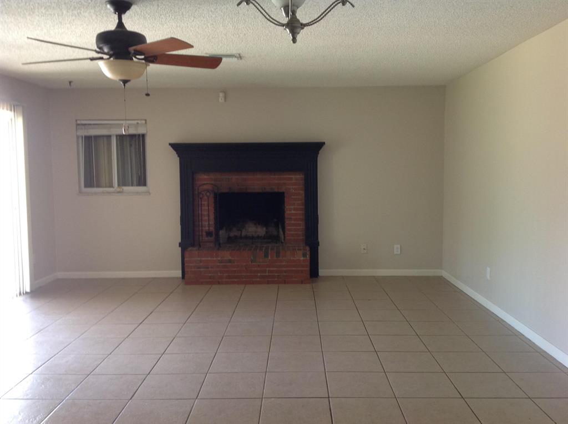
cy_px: 212
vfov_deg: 40.6
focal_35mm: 35
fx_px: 573
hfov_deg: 52.7
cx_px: 284
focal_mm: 4.28
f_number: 2.4
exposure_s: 1/15
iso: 100
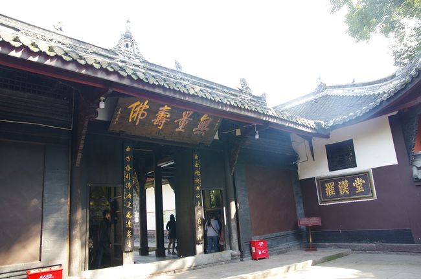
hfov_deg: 71.6
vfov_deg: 51.1
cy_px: 140
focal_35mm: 25
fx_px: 292
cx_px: 210
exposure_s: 1/100
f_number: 4
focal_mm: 17
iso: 400
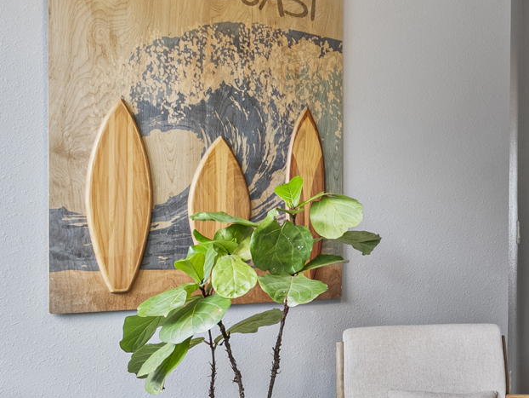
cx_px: 658
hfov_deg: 32.3
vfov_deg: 30.5
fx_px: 719
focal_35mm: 47
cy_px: 286
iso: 250
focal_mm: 16
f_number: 9
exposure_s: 1.3
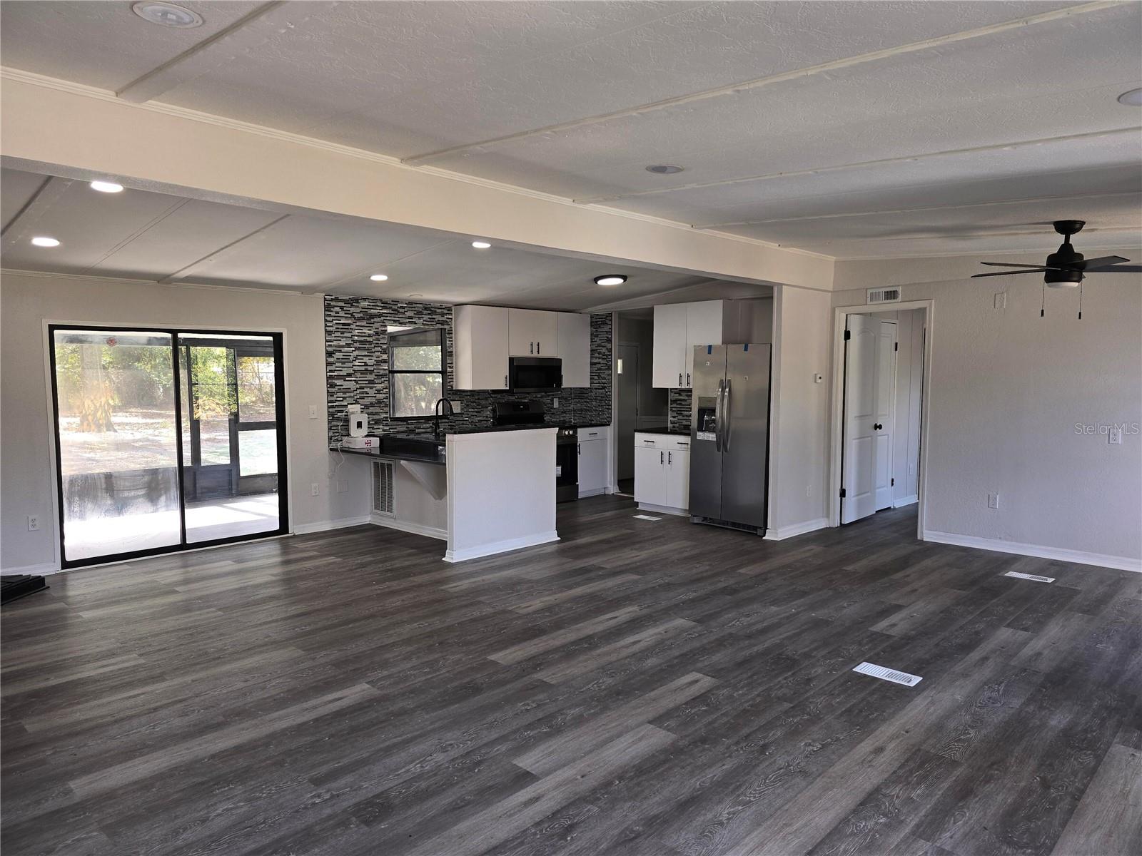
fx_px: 759
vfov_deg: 58.9
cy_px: 428
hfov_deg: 73.9
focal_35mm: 23
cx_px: 571
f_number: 1.7
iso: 32
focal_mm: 6.3
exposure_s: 1/60
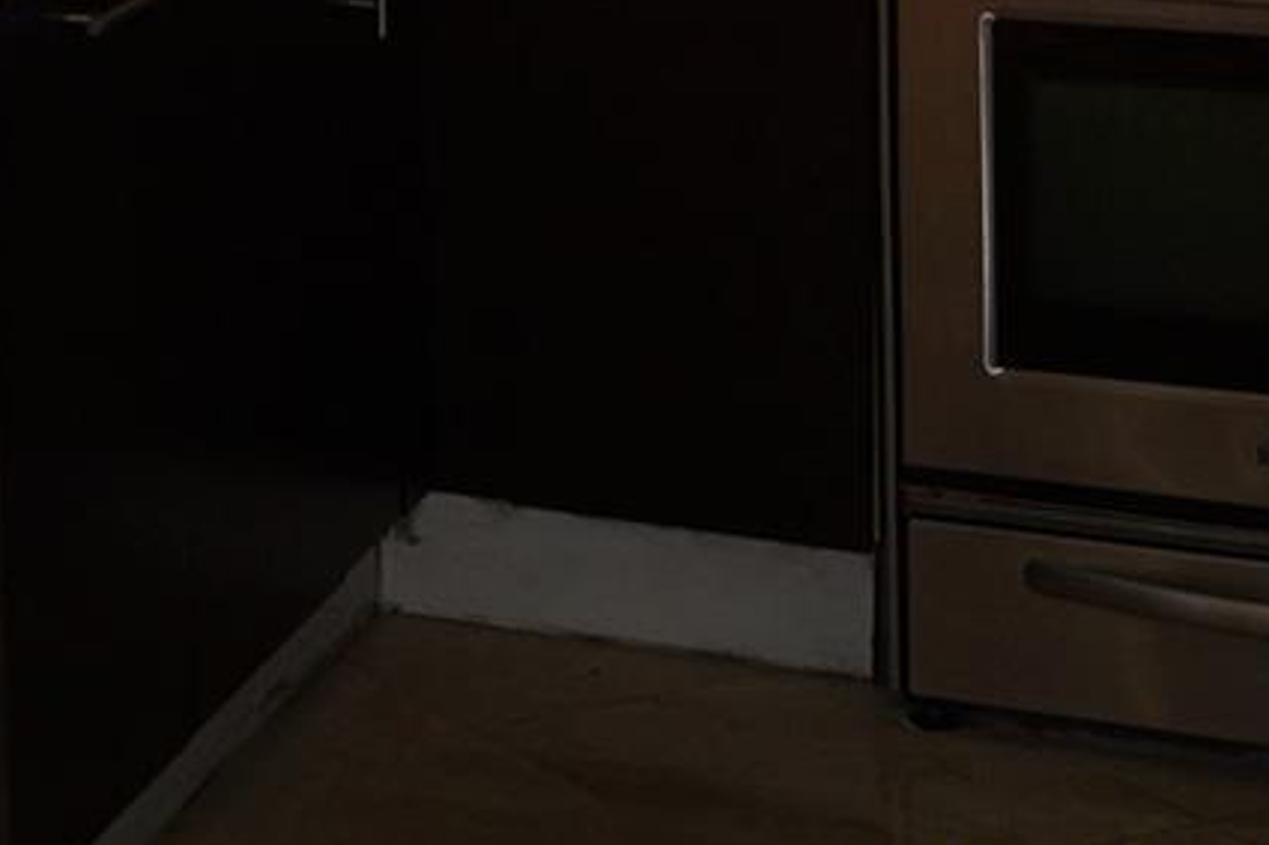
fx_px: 3981
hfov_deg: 16.7
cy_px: -633
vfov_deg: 11.3
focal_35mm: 113
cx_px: -558
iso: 100
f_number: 7.1
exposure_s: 1/100
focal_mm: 20
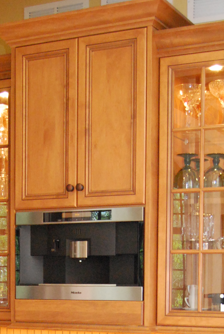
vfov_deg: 24.2
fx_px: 744
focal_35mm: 80
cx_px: 82
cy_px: 337
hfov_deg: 17.1
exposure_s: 1/60
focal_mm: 18
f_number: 4
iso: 1600
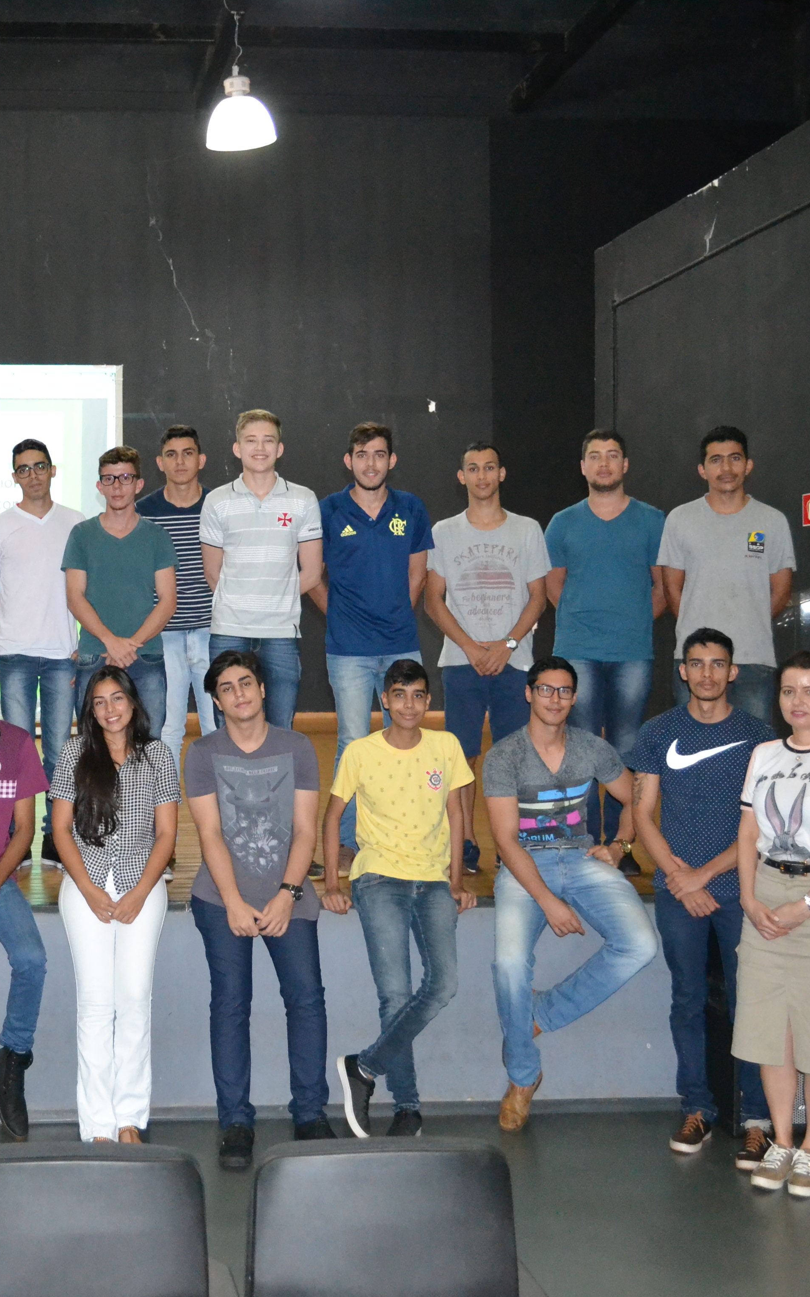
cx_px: 96
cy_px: 647
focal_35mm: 46
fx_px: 1625
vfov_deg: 43.5
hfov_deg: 27.1
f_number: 3.8
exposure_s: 1/60
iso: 3200
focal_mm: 20
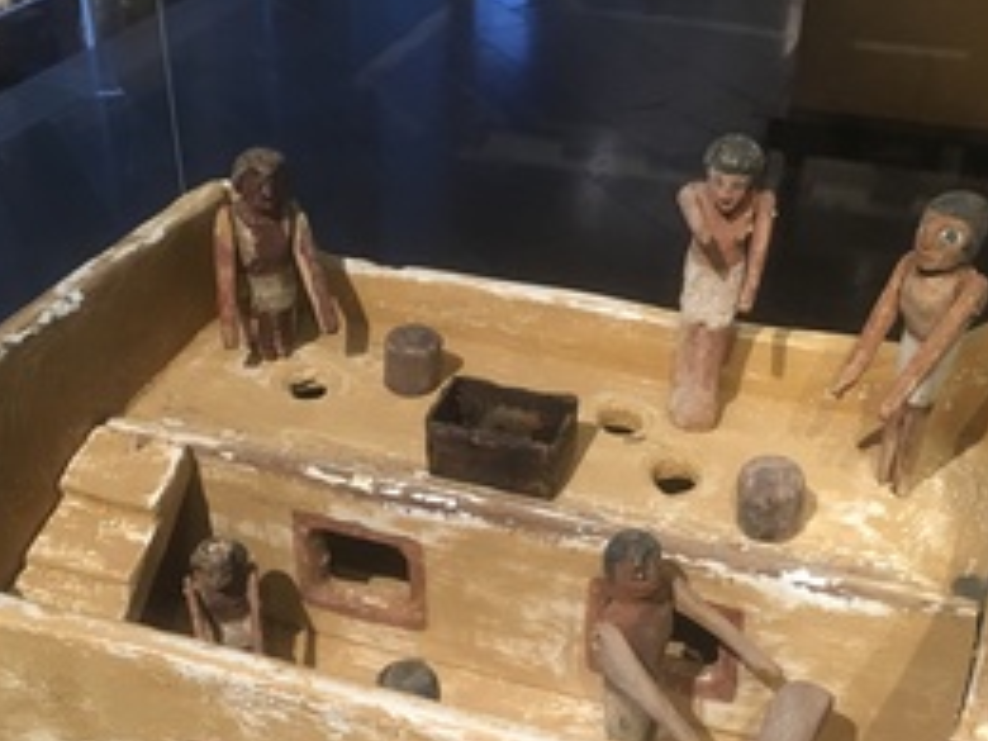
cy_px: 528
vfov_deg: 29.3
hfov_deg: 38.9
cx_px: 445
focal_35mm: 49
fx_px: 1399
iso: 160
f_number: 2.2
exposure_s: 1/33
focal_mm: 4.15
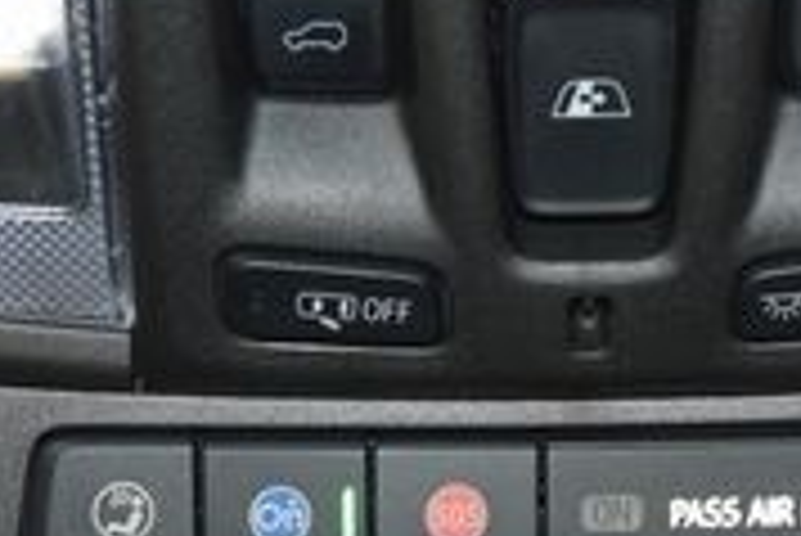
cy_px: 106
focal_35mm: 146
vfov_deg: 9.4
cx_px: 598
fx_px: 3247
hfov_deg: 14.0
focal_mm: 27
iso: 720
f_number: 3.8
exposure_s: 1/30
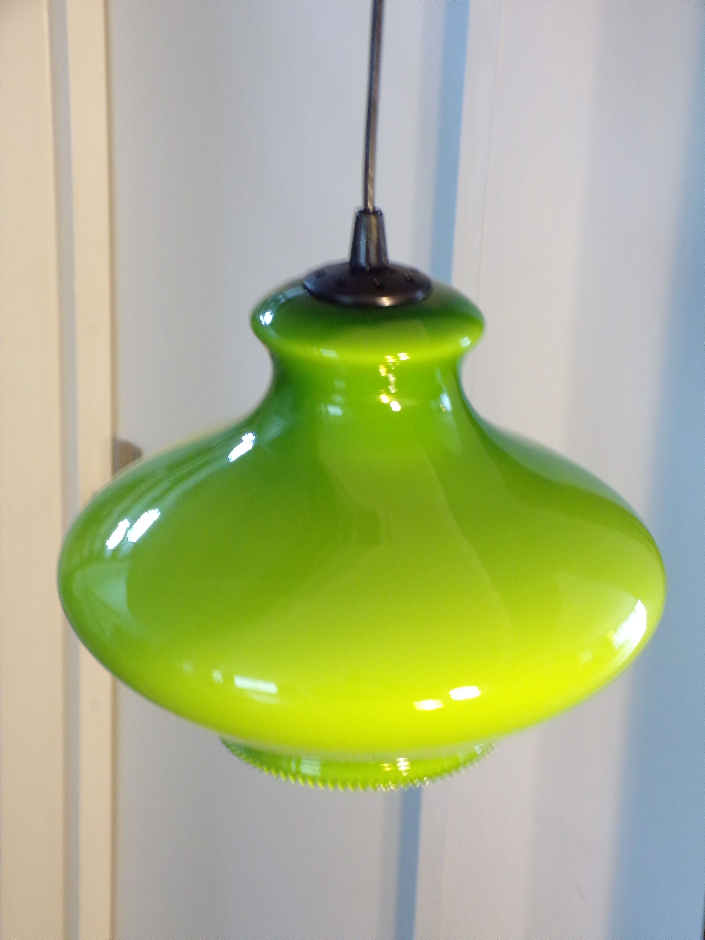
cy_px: 470
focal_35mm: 65
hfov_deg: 22.6
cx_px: 352
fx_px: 1765
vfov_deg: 29.8
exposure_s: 1/9
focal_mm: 11.6
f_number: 3.8
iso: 400
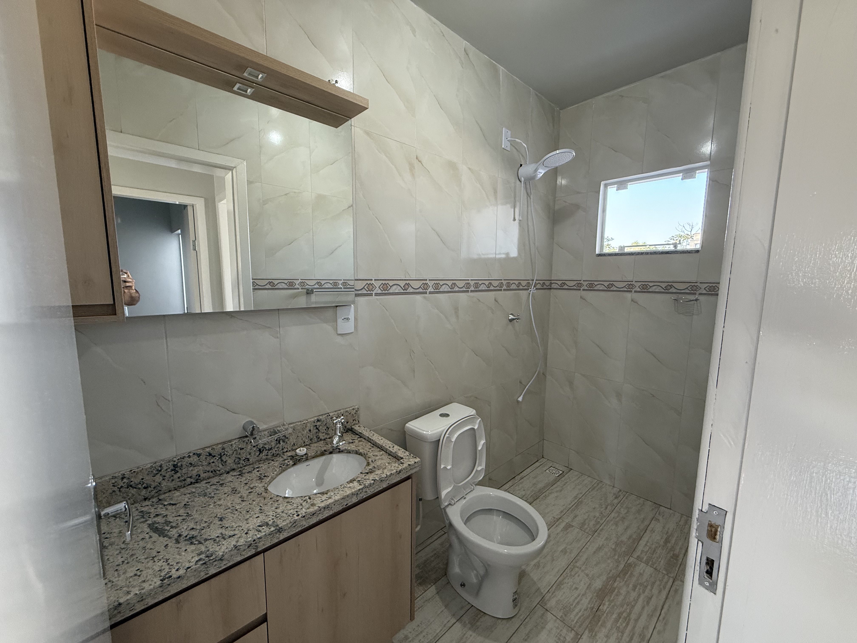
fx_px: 347
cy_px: 322
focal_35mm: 14
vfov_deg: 85.7
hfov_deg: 102.1
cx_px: 428
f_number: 2.2
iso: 250
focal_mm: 2.22
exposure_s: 1/120
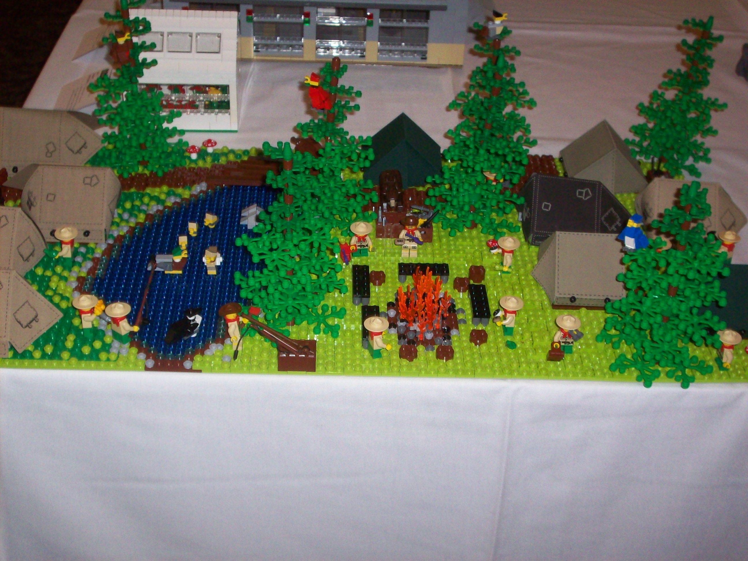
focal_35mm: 54
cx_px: 374
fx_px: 1167
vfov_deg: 27.0
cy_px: 280
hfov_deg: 35.5
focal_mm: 9
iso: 160
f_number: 3.4
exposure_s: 1/80.7
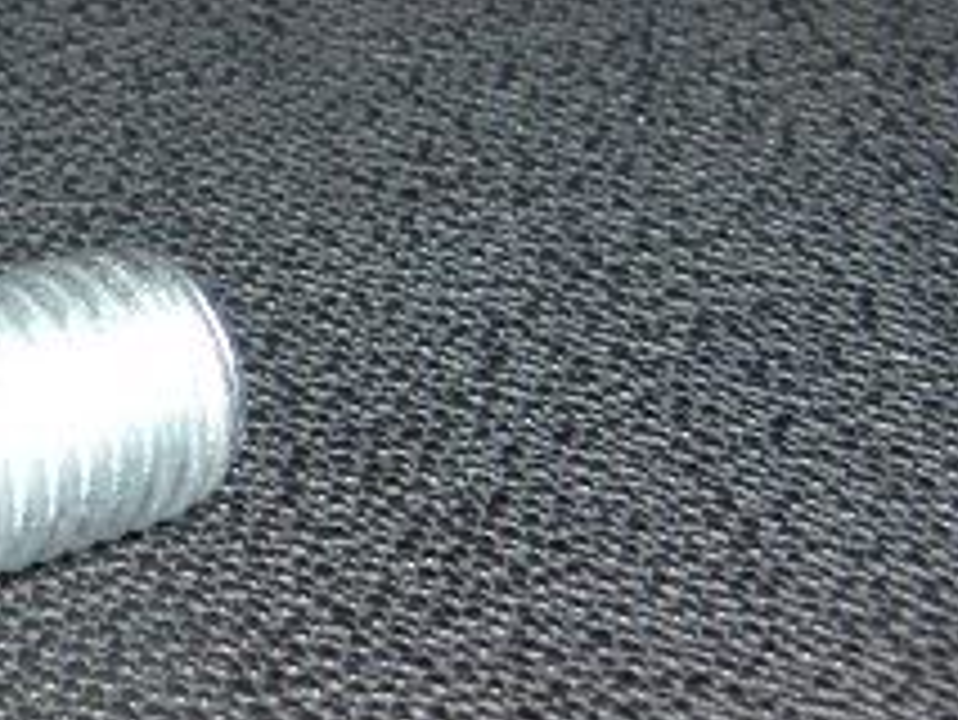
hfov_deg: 16.1
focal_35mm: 117
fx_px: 3240
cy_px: 351
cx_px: -243
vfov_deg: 12.7
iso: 100
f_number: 4.8
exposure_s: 1/60
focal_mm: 8
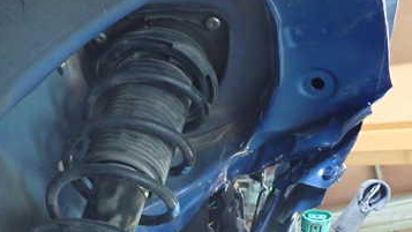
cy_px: 254
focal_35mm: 55
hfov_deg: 36.8
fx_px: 601
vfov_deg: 20.8
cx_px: 93
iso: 800
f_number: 2.3
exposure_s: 1/30
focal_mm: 5.4
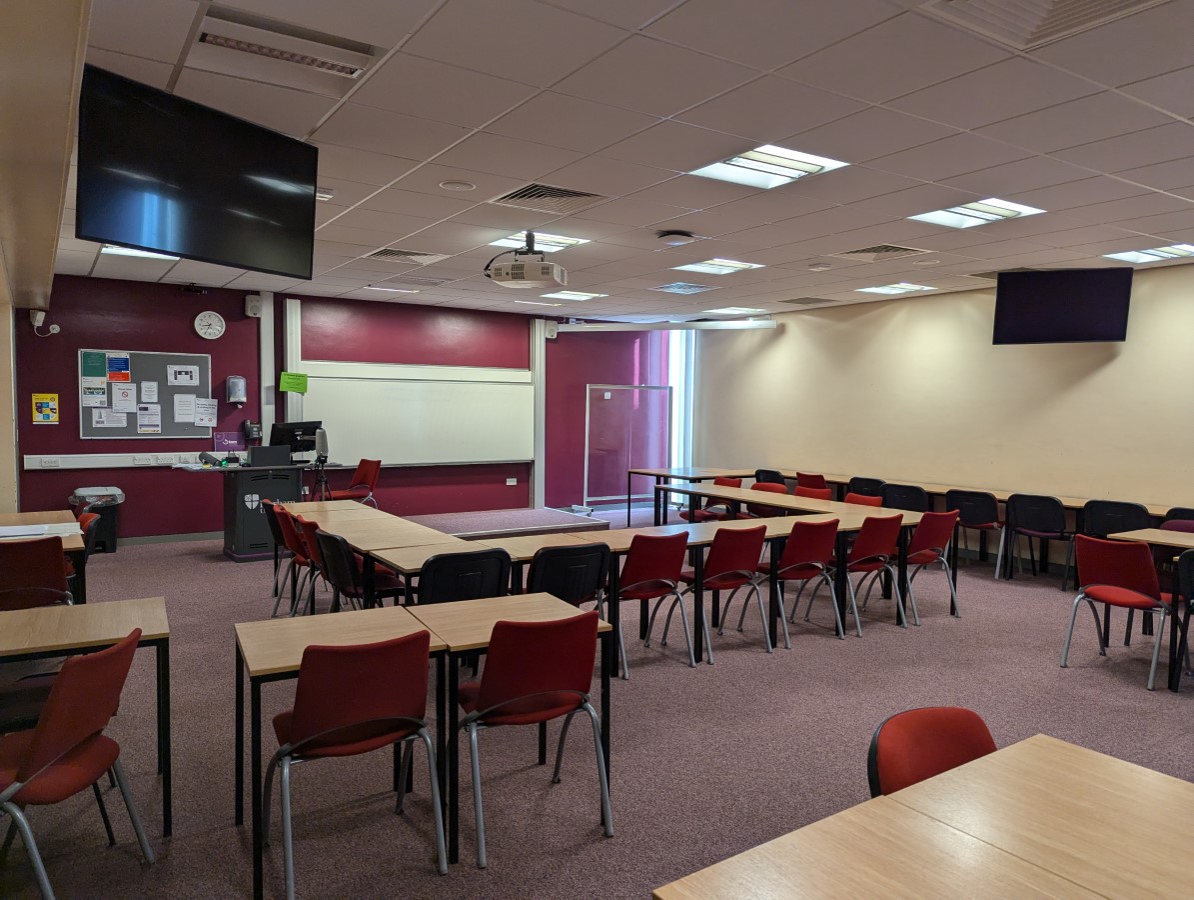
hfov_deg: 71.5
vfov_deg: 56.9
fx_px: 829
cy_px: 450
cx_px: 597
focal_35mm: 24
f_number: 1.85
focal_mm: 6.81
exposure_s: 1/70
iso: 92
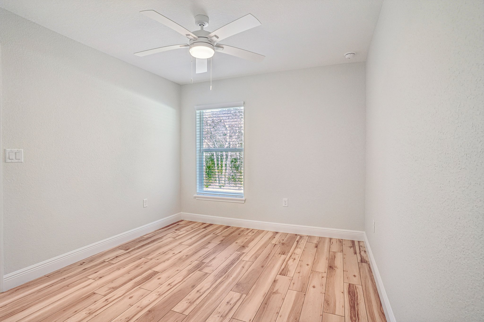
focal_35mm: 17
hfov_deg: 93.3
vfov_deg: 70.4
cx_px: 242
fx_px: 229
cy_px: 161
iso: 320
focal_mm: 17
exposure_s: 1/30
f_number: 8
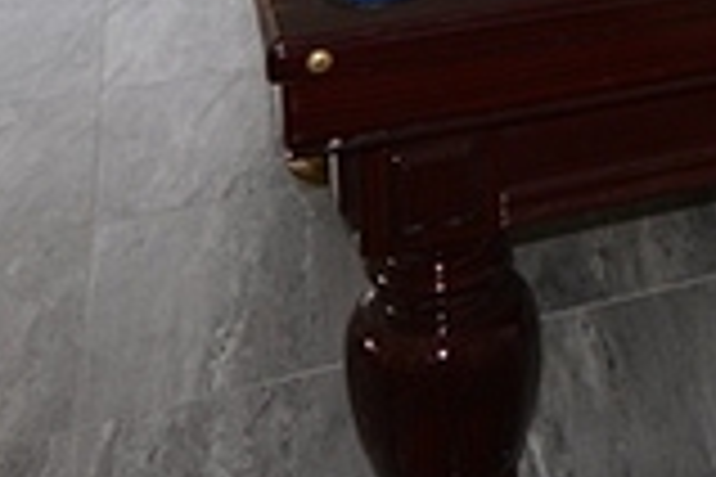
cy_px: -360
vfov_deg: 15.7
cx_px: 799
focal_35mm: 75
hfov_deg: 24.9
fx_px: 1497
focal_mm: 11
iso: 100
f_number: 4.2
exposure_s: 1/60
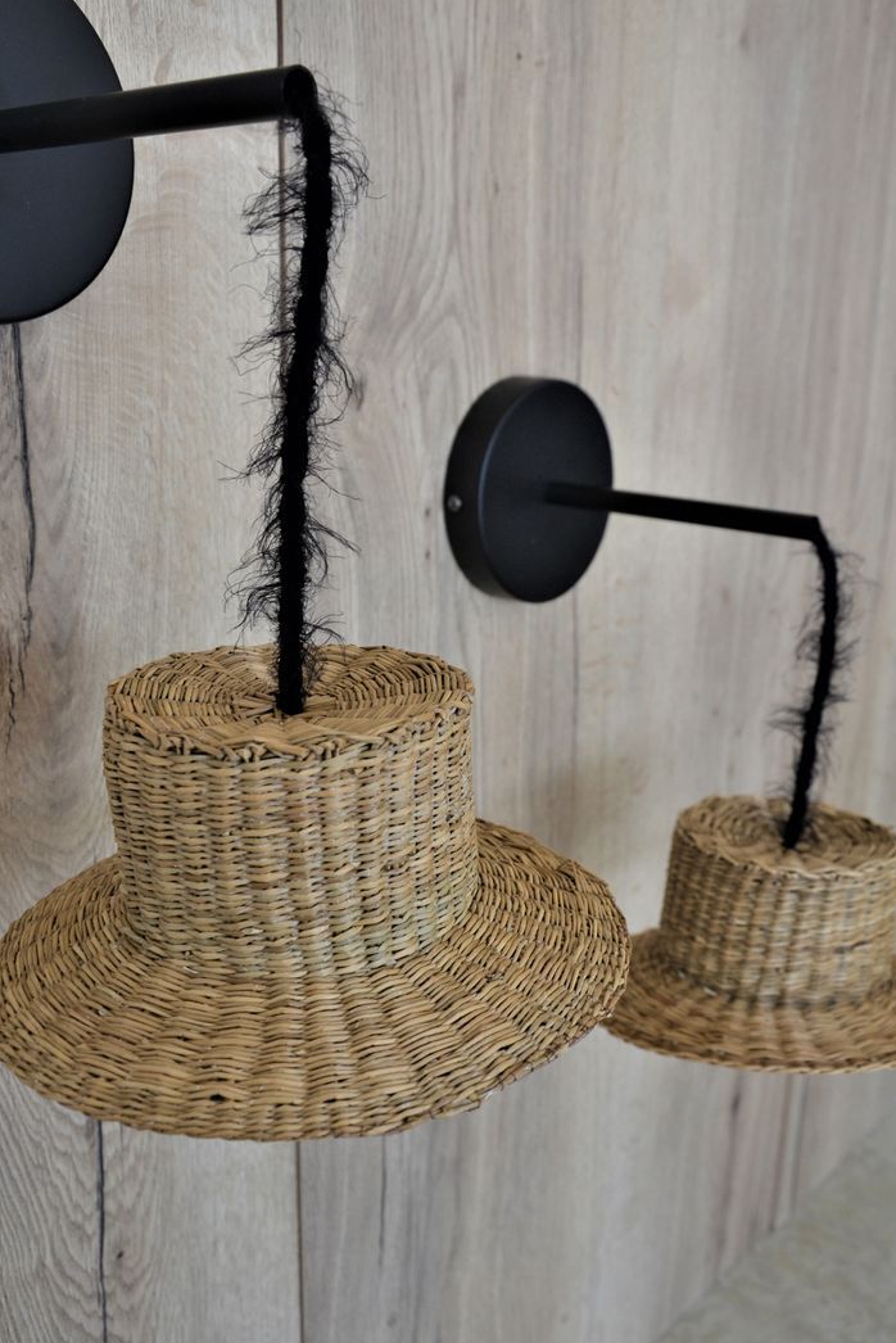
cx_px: 442
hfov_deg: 40.5
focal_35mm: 33
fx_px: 1213
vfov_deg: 57.9
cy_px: 668
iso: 320
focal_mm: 21
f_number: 5.6
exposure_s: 1/125
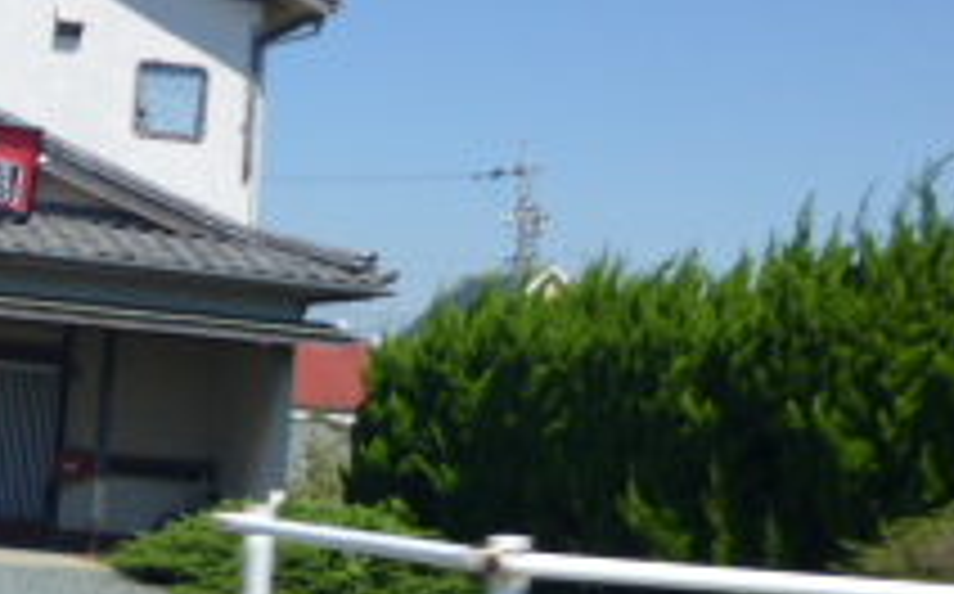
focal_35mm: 80
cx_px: -45
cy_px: 140
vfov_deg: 16.2
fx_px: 2078
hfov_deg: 24.4
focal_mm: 4.5
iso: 100
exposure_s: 1/200
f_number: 9
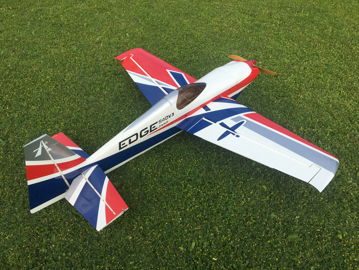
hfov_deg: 61.7
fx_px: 301
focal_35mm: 29
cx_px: 180
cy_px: 135
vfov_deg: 48.2
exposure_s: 1/1166
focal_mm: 4.15
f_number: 2.2
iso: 25
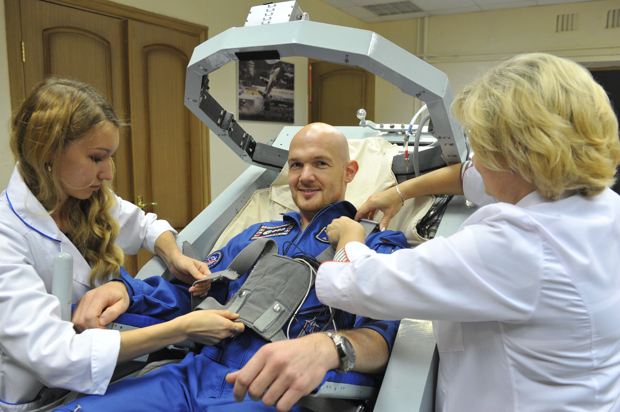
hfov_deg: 63.7
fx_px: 499
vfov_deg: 44.9
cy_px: 206
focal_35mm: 29
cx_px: 310
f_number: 4.5
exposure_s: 1/160
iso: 2500
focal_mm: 29
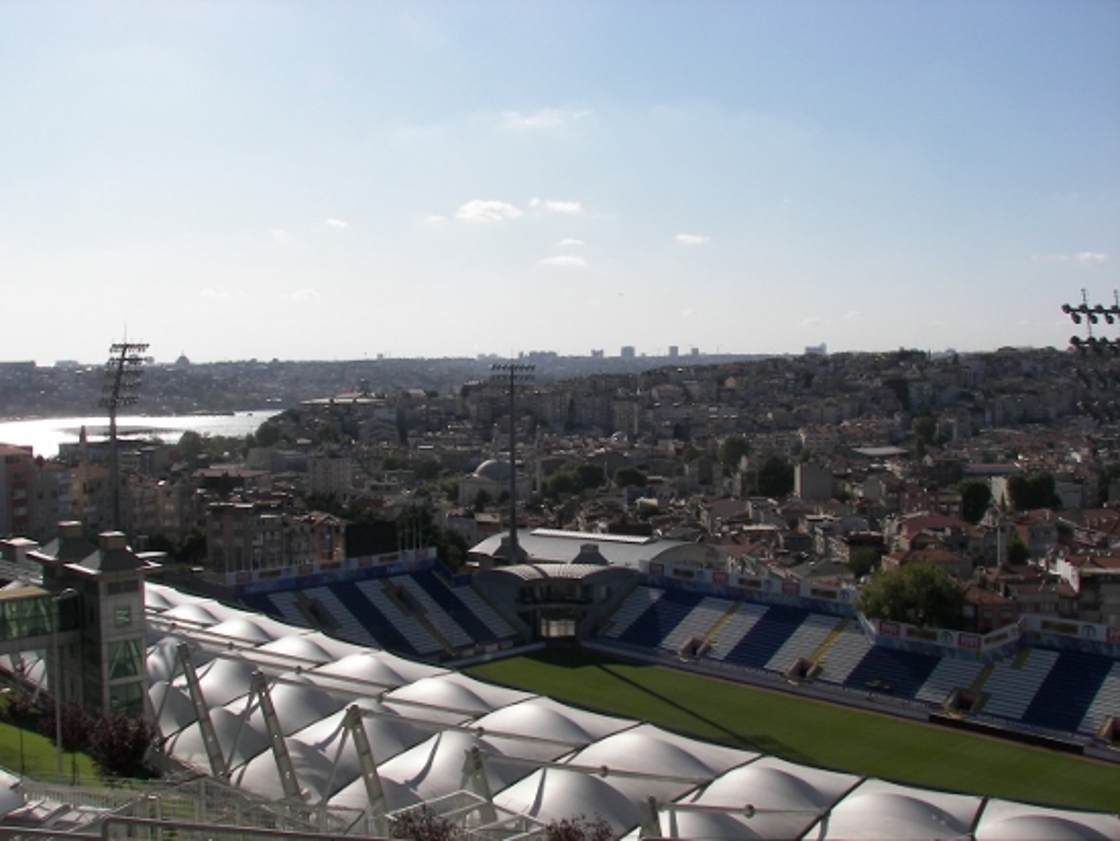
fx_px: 1165
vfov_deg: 39.7
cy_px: 420
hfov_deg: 51.3
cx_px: 560
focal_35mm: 36
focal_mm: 6
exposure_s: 1/640
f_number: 5.6
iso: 50
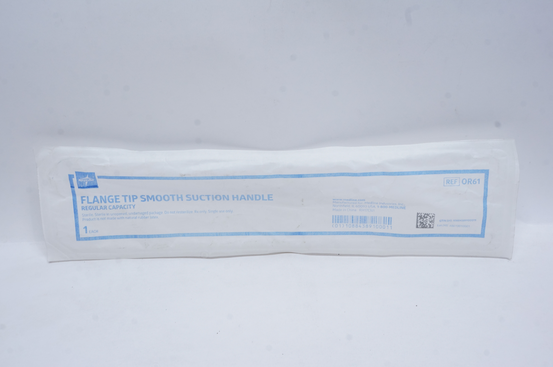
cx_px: 276
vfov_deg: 30.8
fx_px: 667
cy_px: 184
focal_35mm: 44
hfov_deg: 45.0
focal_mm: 29
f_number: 14
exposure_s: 1/8
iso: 400
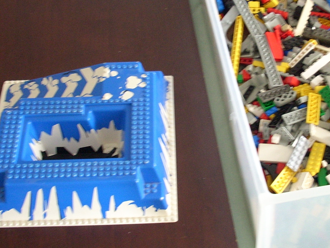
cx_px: 222
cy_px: 80
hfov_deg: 28.4
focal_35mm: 68
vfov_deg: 21.5
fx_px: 648
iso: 200
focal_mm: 6.2
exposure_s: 1/21.2
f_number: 2.8
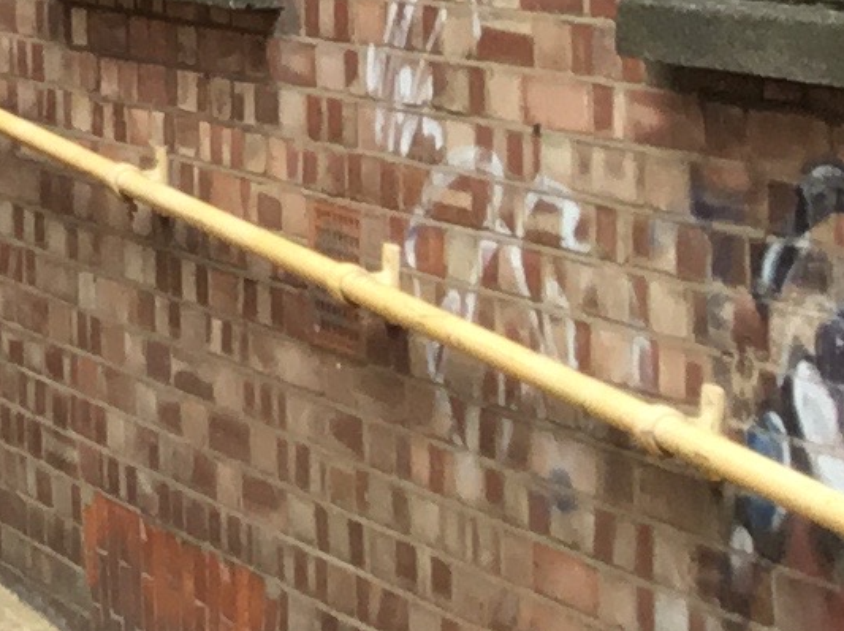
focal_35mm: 190
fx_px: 4629
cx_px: -1270
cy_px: -323
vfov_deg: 7.7
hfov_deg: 9.2
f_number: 2.4
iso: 25
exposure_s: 1/100
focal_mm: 3.3
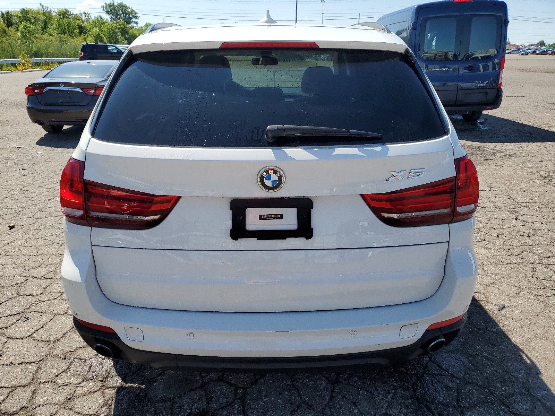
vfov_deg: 53.1
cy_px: 208
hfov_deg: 67.3
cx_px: 278
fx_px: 417
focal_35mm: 26
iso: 50
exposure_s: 1/2500
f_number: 1.5
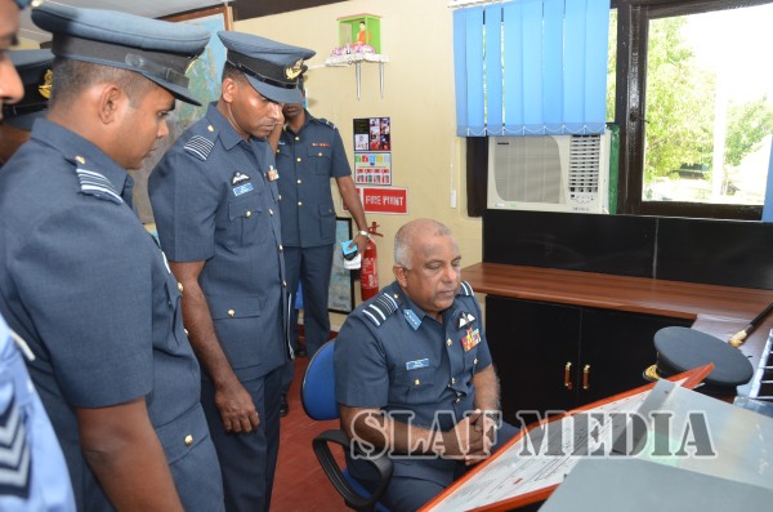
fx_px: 643
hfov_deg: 62.0
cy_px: 256
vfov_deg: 43.4
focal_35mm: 30
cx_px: 386
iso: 400
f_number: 4.5
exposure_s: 1/160
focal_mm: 20
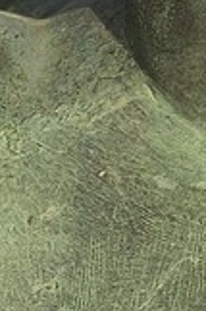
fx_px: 14527
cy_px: -651
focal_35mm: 1689
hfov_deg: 0.8
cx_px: -218
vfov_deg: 1.2
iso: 200
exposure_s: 1/320
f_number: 11
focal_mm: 170
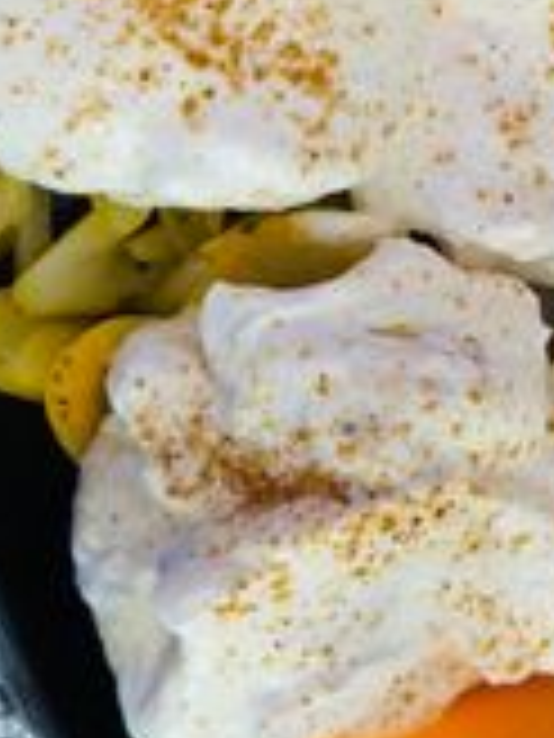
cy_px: -4
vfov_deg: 15.5
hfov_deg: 11.8
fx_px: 2667
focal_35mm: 125
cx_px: 477
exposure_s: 1/100
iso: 160
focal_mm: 6.86
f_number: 1.78
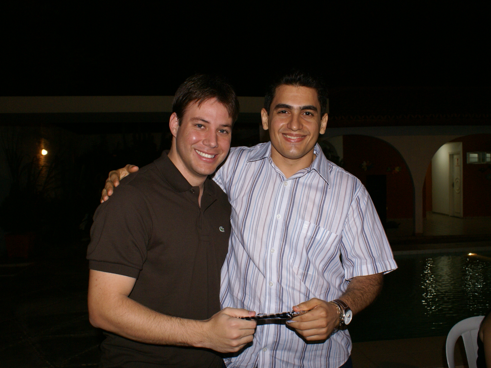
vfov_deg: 42.9
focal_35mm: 33
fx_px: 468
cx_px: 241
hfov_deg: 55.3
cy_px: 182
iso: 400
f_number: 5.6
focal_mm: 20
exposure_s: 1/60
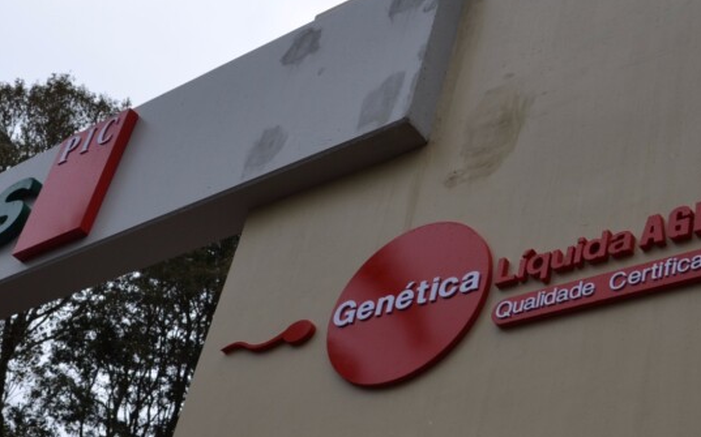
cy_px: 284
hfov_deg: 29.2
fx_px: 1337
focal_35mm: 70
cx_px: 227
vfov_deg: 18.5
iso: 100
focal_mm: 24
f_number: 7.1
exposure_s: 1/200
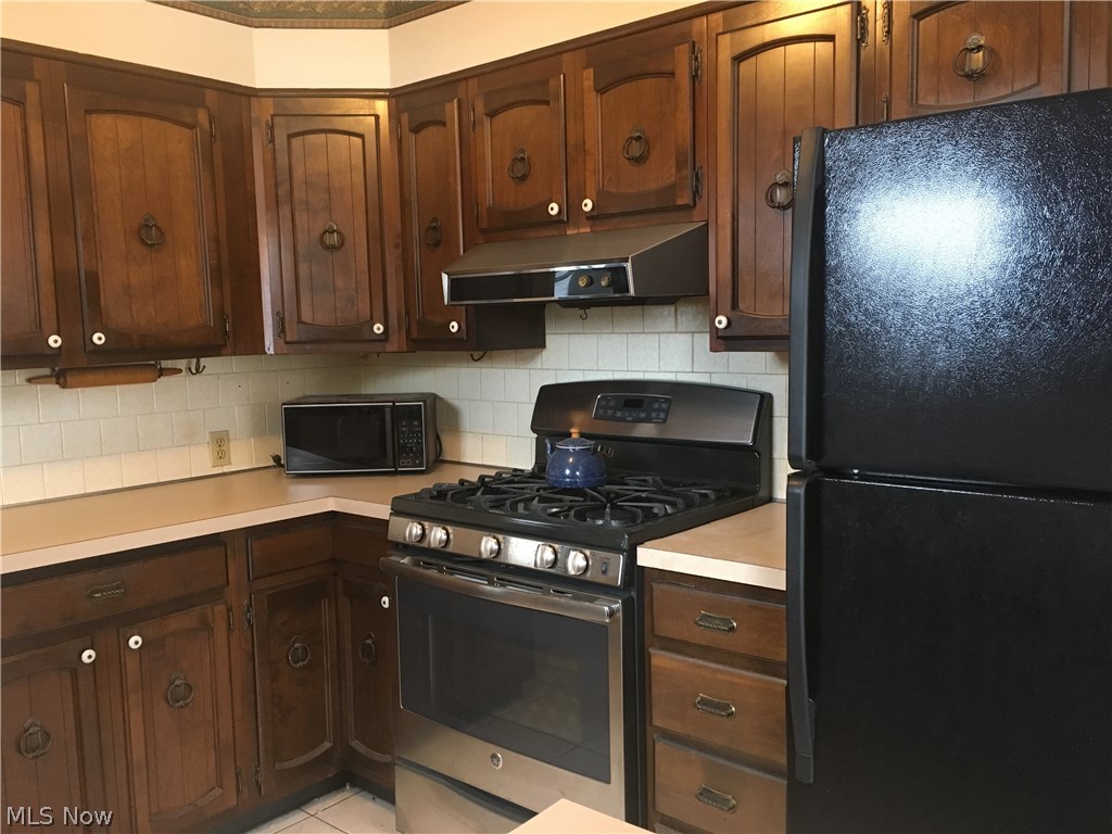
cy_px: 417
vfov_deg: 48.2
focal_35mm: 29
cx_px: 556
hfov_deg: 61.7
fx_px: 932
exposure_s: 1/20
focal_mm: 4.15
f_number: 2.2
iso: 200
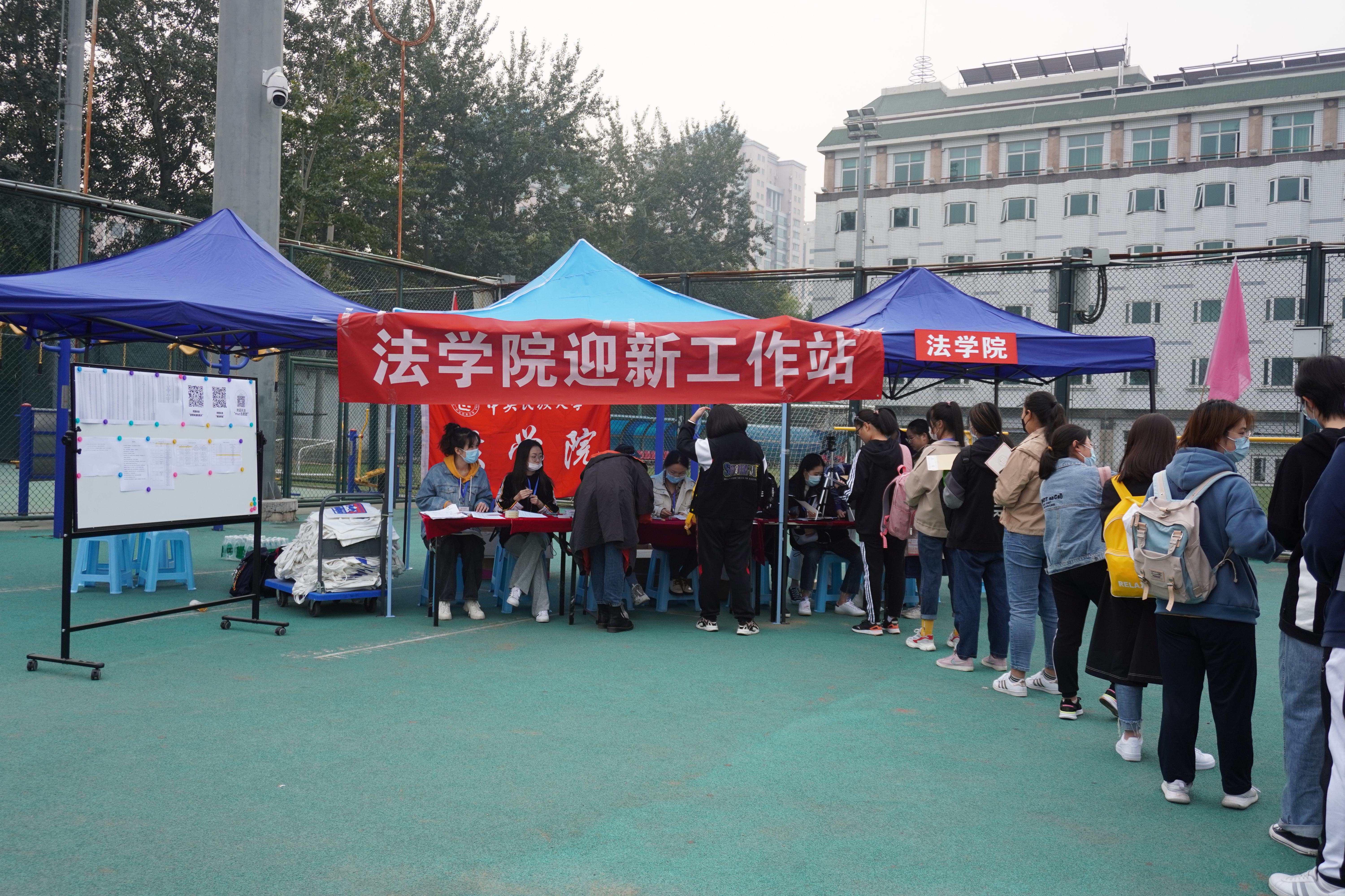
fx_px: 1177
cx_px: 672
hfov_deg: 59.5
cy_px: 448
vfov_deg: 41.7
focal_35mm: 32
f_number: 4
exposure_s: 1/400
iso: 250
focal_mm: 21
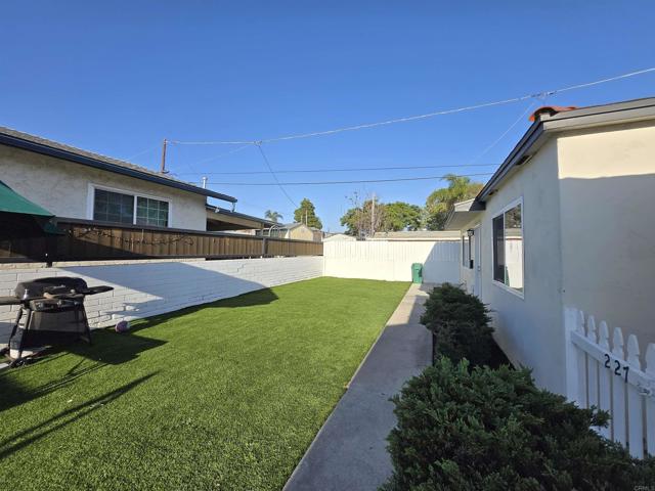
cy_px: 246
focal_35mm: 13
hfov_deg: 106.2
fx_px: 246
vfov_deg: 89.9
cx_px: 328
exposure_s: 1/1126
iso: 25
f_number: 2.2
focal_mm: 1.7
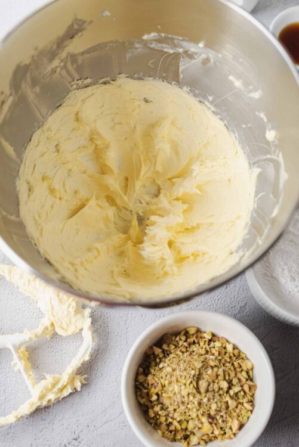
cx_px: 150
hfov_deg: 27.0
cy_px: 224
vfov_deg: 39.6
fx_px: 622
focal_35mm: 50
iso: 200
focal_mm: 50
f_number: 4
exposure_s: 1/100
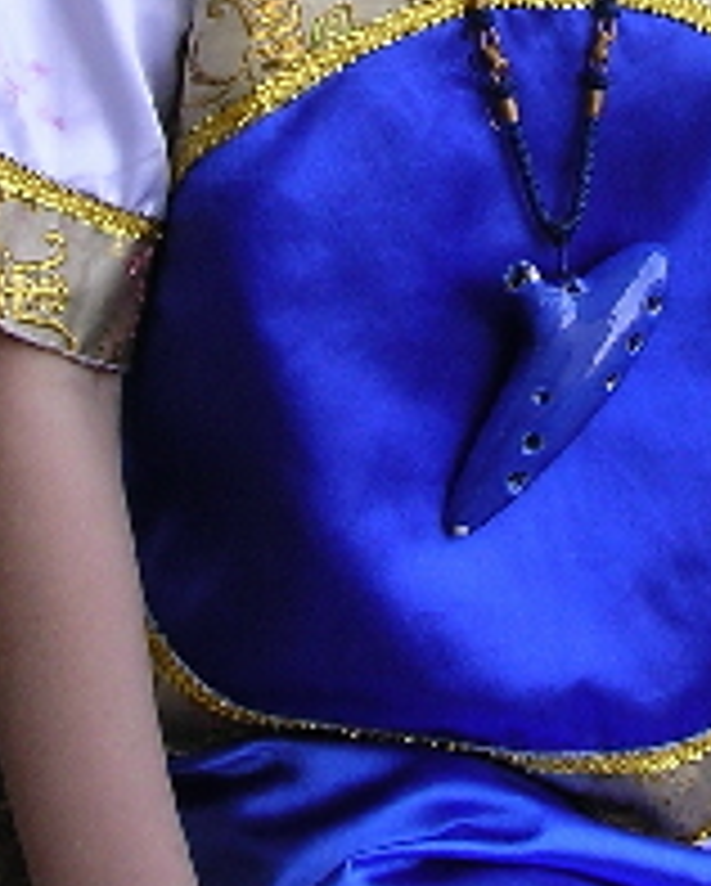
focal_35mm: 113
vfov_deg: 16.5
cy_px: -67
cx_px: 585
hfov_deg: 13.6
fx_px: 2968
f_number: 2.8
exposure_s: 1/96.4
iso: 100
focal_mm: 5.8
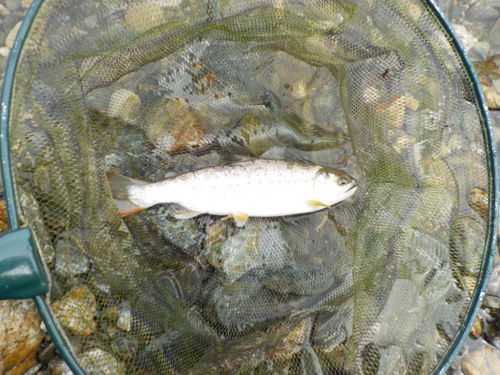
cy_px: 188
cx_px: 250
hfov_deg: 60.0
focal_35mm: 30
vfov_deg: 46.8
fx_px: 433
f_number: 3.3
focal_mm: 4.1
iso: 125
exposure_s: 1/320
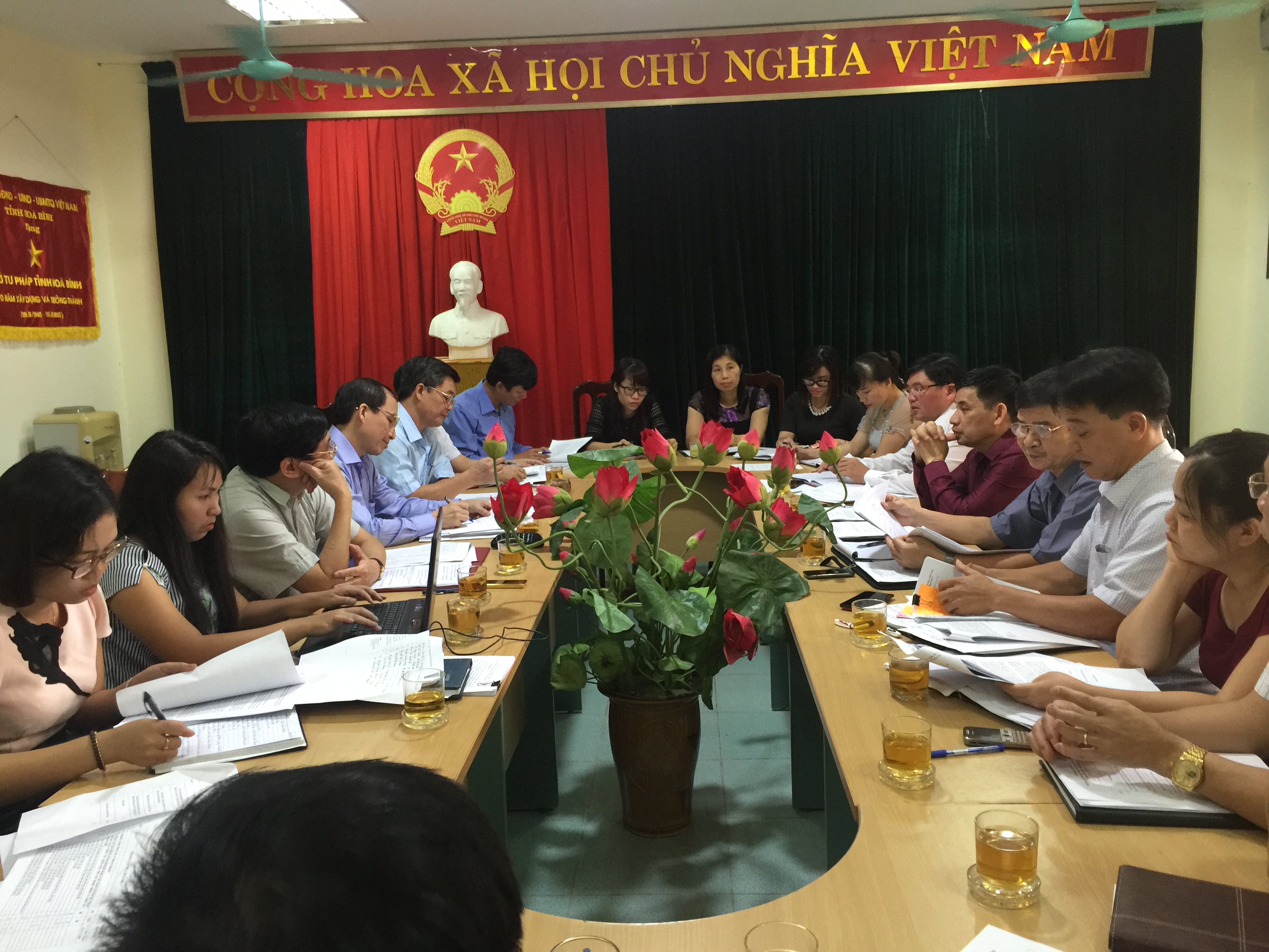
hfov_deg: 61.7
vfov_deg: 48.2
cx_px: 634
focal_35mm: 29
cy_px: 476
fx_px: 1063
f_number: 2.2
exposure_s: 1/17
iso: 100
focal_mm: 4.15
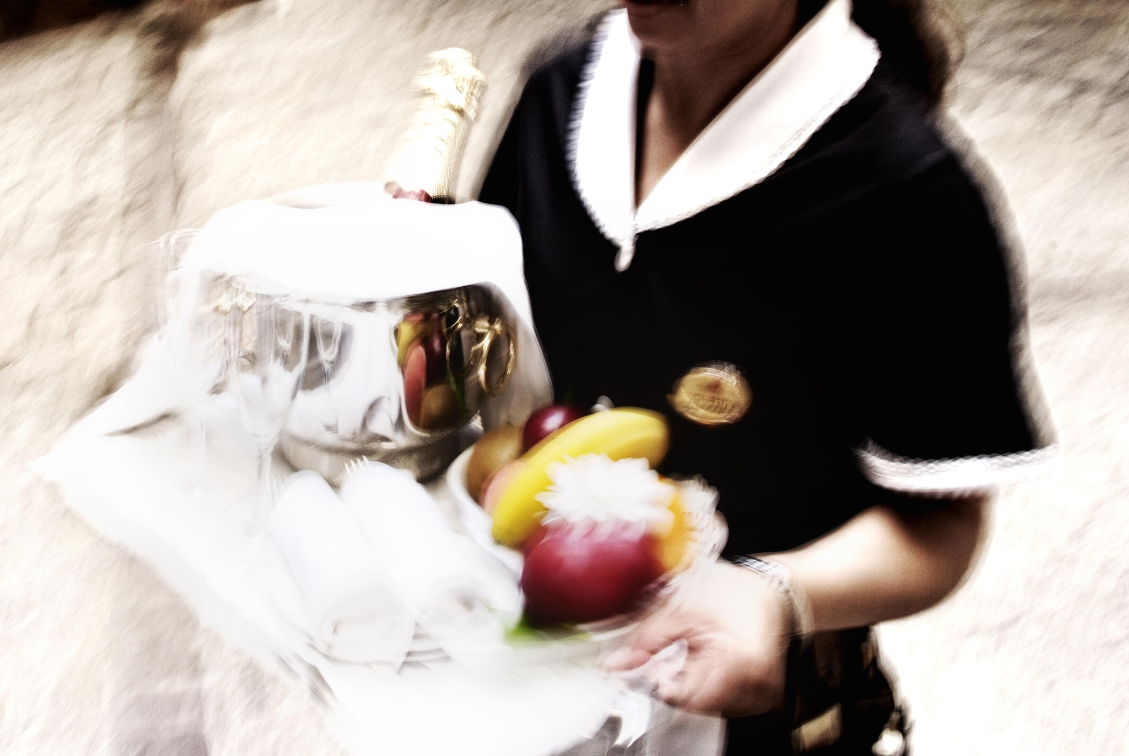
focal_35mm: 42
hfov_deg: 46.4
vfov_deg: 32.0
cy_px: 378
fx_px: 1319
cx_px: 564
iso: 160
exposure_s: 1/2.5
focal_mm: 28
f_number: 22
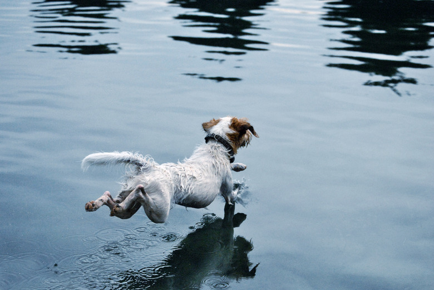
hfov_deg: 24.6
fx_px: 996
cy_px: 145
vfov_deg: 16.6
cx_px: 217
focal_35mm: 82
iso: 1600
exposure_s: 1/4000
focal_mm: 55
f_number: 4.5
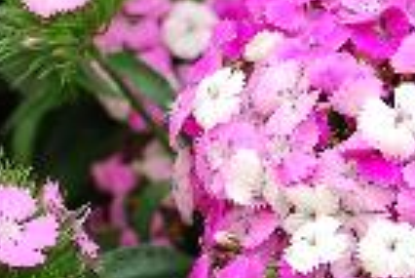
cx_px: 520
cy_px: 170
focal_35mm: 122
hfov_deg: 16.0
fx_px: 1413
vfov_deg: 11.2
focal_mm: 29
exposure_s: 1/125
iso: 200
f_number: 5.6
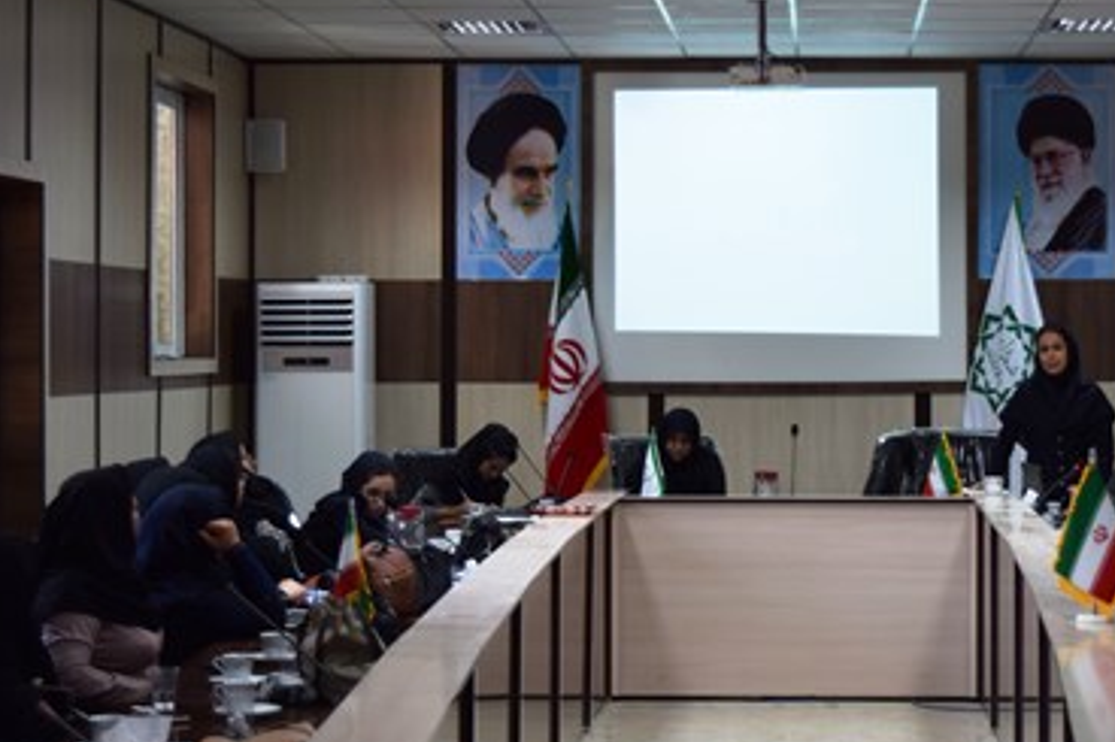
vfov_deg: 14.5
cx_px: 767
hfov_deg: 21.6
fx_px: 2910
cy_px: 320
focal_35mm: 94
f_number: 4.8
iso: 400
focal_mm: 36
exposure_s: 1/80
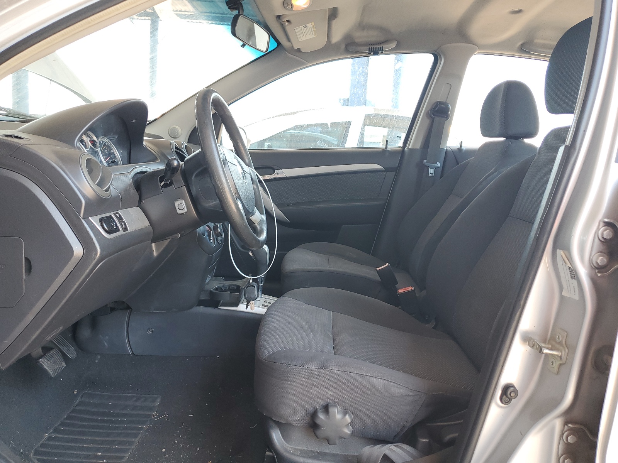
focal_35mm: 26
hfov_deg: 67.3
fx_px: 464
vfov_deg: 53.1
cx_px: 309
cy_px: 232
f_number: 1.5
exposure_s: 1/120
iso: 57
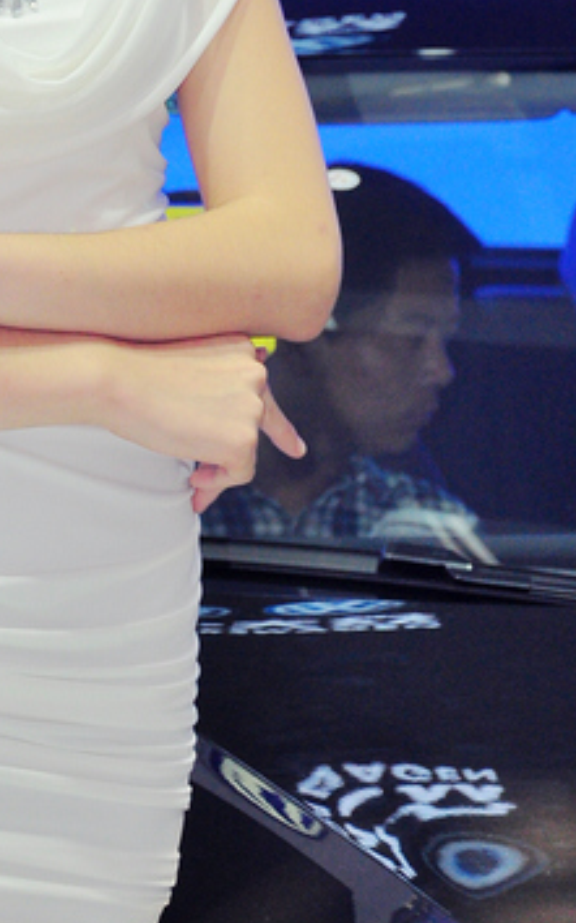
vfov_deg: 10.3
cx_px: 55
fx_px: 5078
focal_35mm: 202
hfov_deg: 6.5
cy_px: 44
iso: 640
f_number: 5.6
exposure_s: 1/100
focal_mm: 52
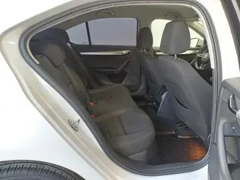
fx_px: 173
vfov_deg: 54.9
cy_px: 90
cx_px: 120
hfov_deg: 69.4
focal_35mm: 25
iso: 320
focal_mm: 4.65
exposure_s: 1/50
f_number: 1.8
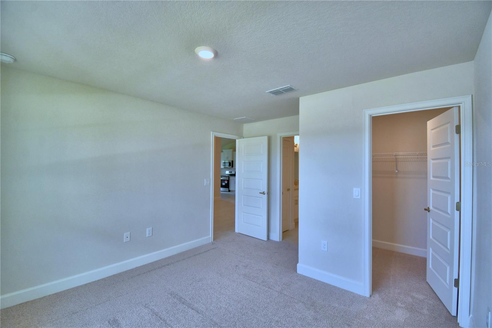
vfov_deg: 77.3
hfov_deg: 100.4
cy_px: 164
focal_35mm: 15
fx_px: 205
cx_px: 246
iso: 320
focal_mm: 10
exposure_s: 1/125
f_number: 4.5
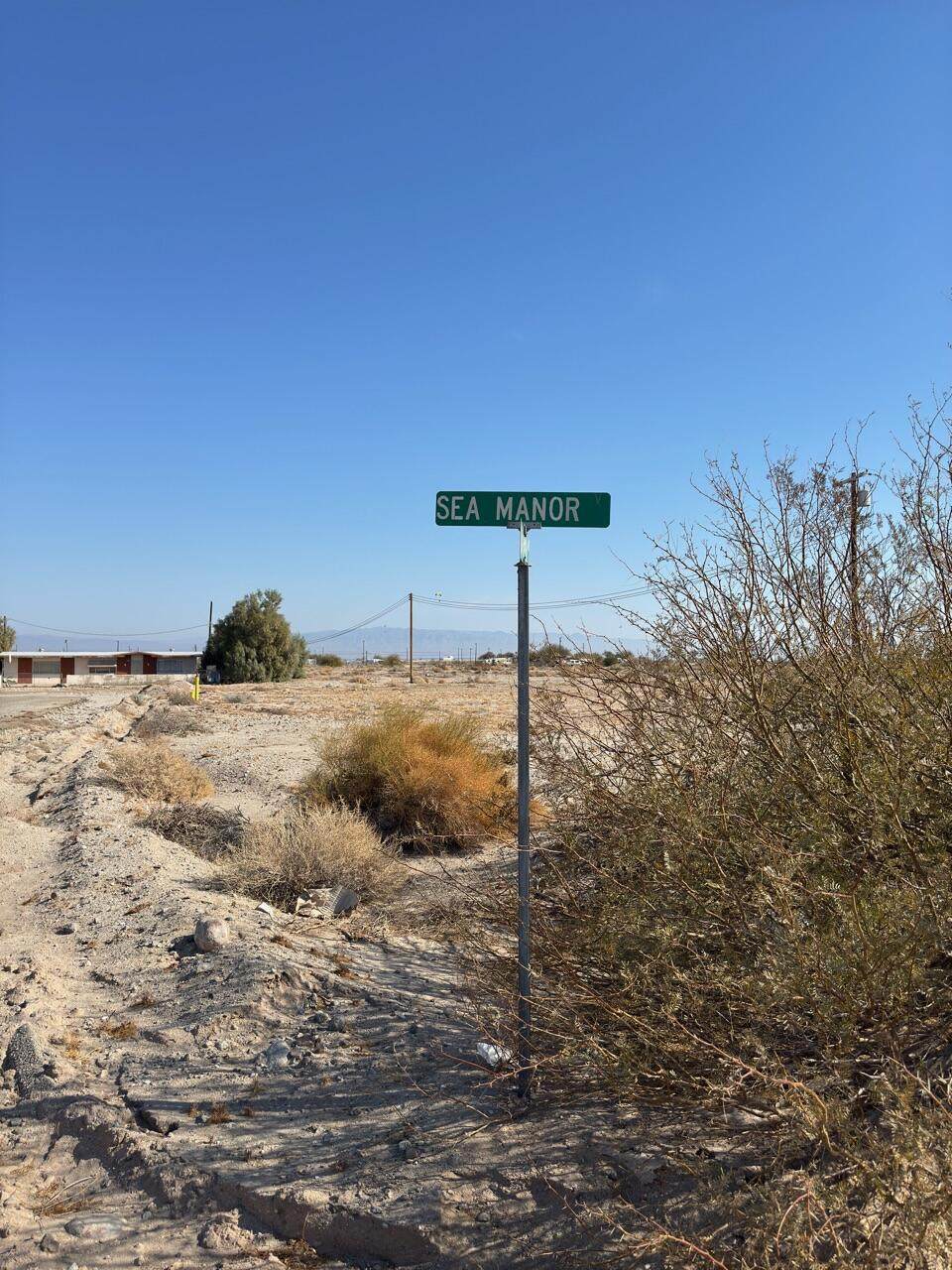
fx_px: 1027
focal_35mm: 28
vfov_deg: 63.4
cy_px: 635
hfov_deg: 49.7
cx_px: 476
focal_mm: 6.76
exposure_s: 1/7937
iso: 100
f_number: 1.78
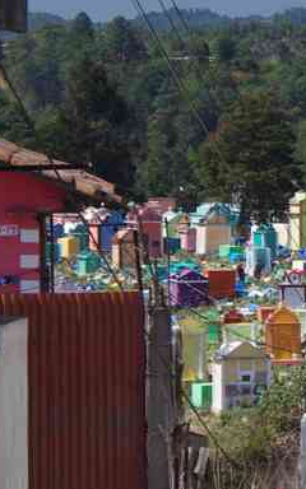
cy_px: 239
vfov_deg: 8.1
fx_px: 3447
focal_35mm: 258
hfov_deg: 5.0
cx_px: 560
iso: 200
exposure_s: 1/100
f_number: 10
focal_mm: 65
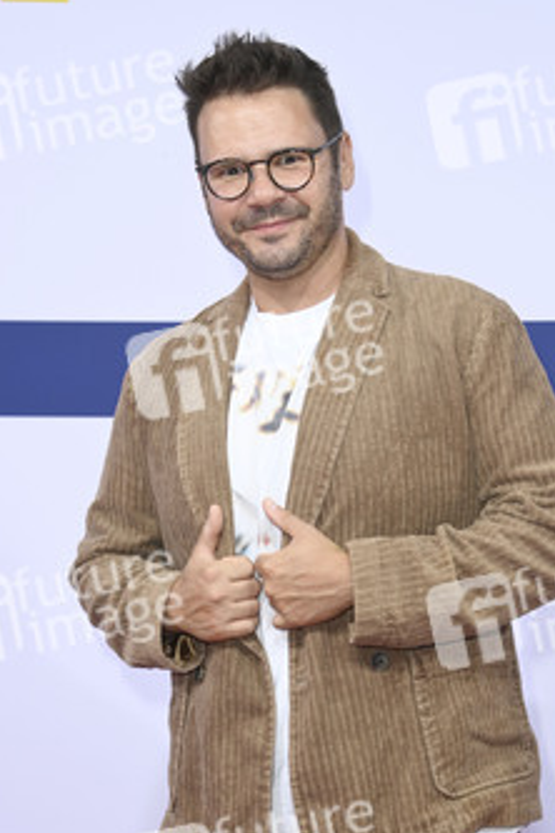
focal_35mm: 84
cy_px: 485
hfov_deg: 16.3
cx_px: 328
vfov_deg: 24.2
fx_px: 1942
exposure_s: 1/200
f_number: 5.6
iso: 800
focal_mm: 70
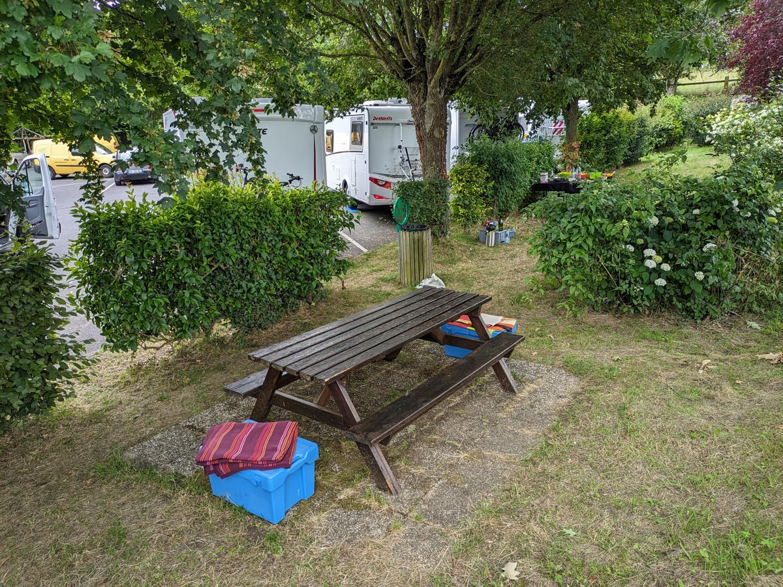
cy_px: 294
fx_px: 565
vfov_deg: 54.9
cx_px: 392
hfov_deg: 69.4
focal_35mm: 25
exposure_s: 1/292
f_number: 1.89
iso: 42
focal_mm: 5.43
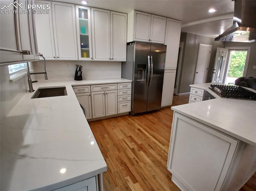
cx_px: 128
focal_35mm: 17
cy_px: 96
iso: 80
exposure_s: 1/60
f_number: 2.2
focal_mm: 1.4
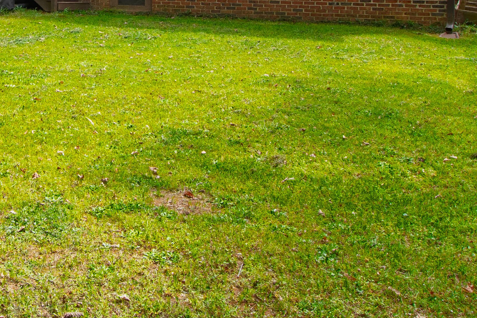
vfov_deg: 25.8
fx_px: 649
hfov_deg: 38.5
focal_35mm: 49
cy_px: -14
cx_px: 80
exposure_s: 1/80
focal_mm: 10
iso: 100
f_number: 8
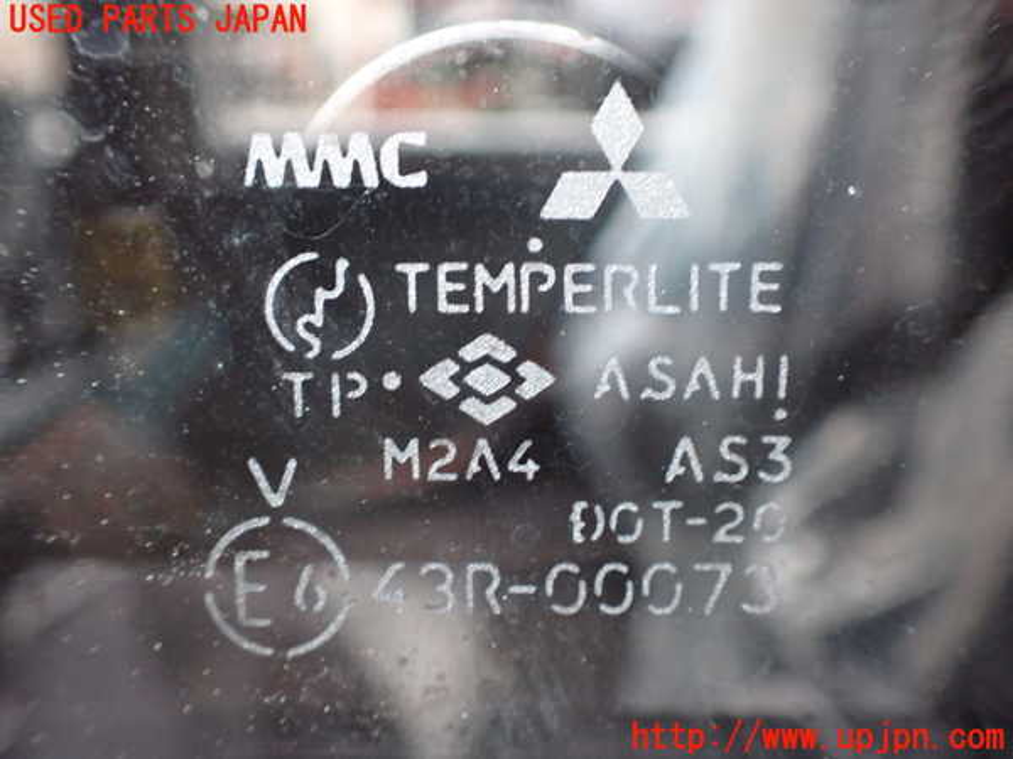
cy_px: 380
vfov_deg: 46.8
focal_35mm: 30
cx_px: 506
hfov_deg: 60.0
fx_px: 878
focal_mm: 5.4
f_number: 2.3
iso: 800
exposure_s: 1/30
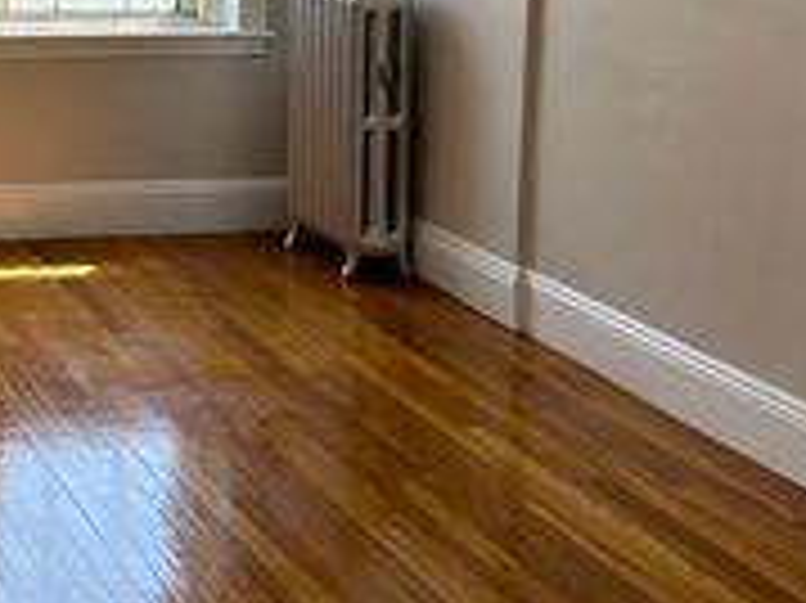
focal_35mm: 67
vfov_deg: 20.9
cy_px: -56
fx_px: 1559
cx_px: -135
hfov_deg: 26.2
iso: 80
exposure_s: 1/178
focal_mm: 6.86
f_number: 1.78
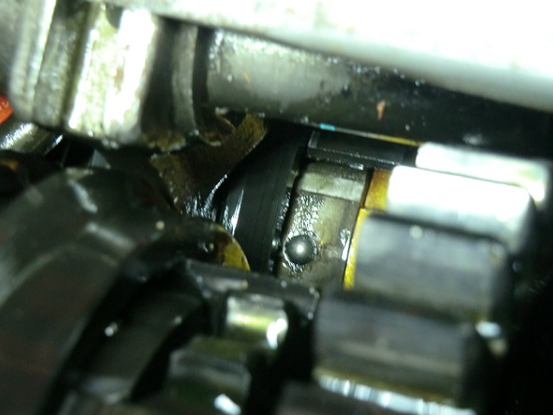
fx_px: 1438
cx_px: 277
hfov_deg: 21.8
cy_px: 208
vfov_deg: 16.4
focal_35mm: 90
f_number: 4.8
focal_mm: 16
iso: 400
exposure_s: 1/15
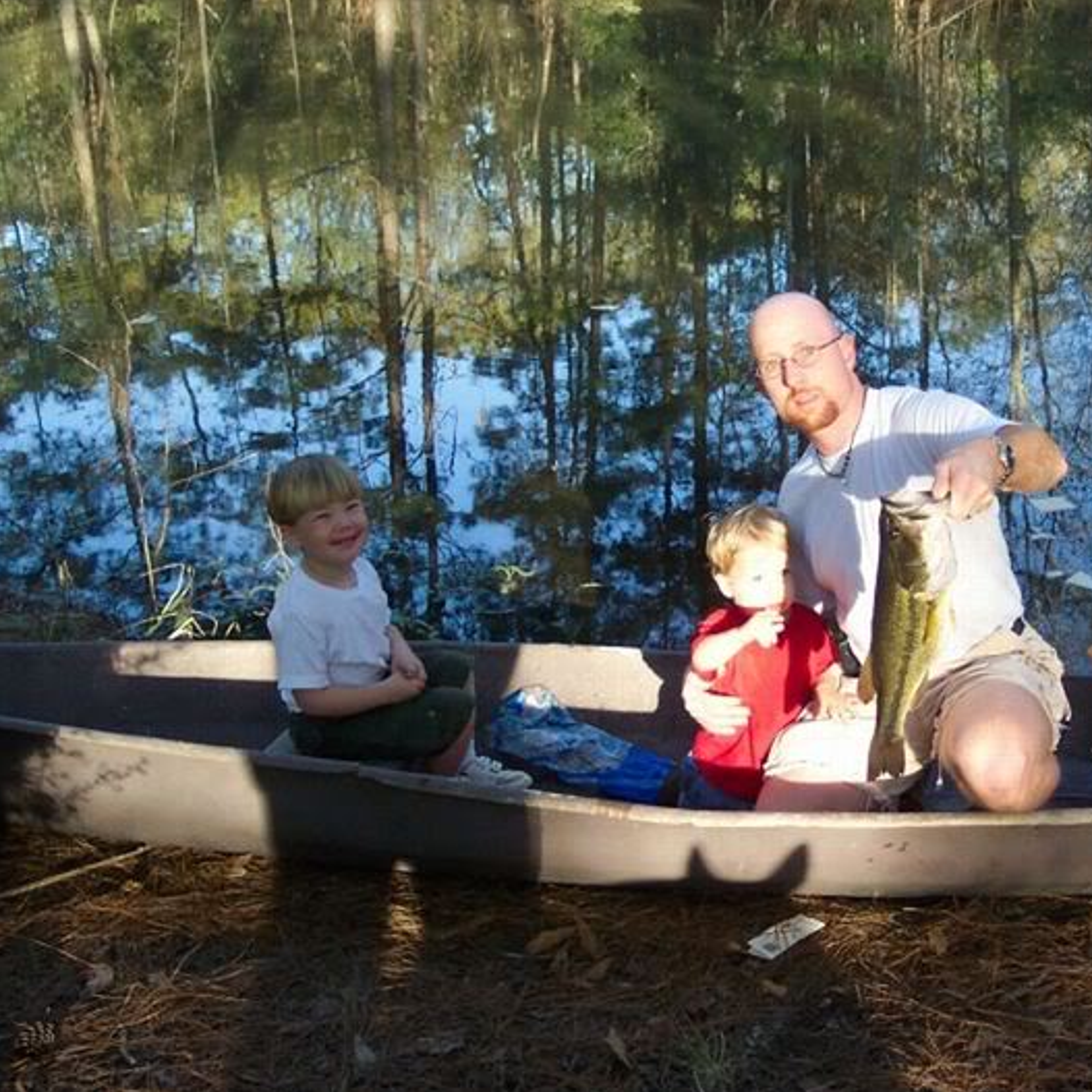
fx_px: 1749
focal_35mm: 49
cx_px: 789
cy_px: 546
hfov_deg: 34.1
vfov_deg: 34.7
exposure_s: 1/250
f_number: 2.8
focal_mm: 8
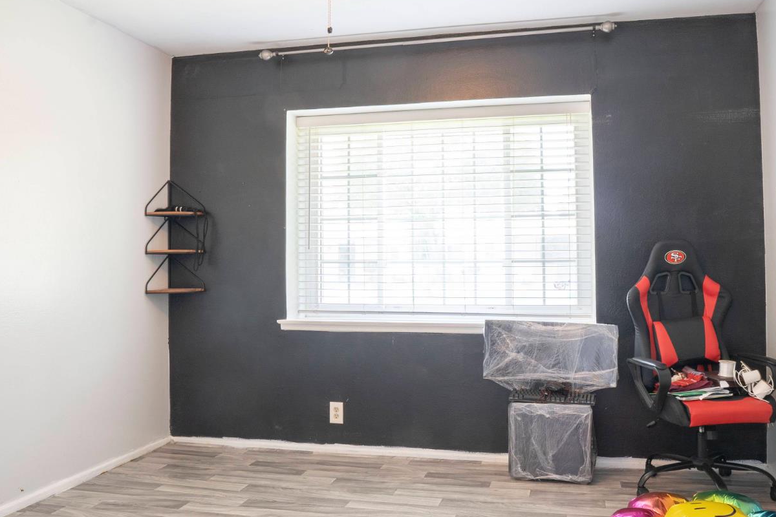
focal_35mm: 30
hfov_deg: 61.8
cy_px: 242
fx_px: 647
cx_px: 432
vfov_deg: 43.6
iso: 100
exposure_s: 1
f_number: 13
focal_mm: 16
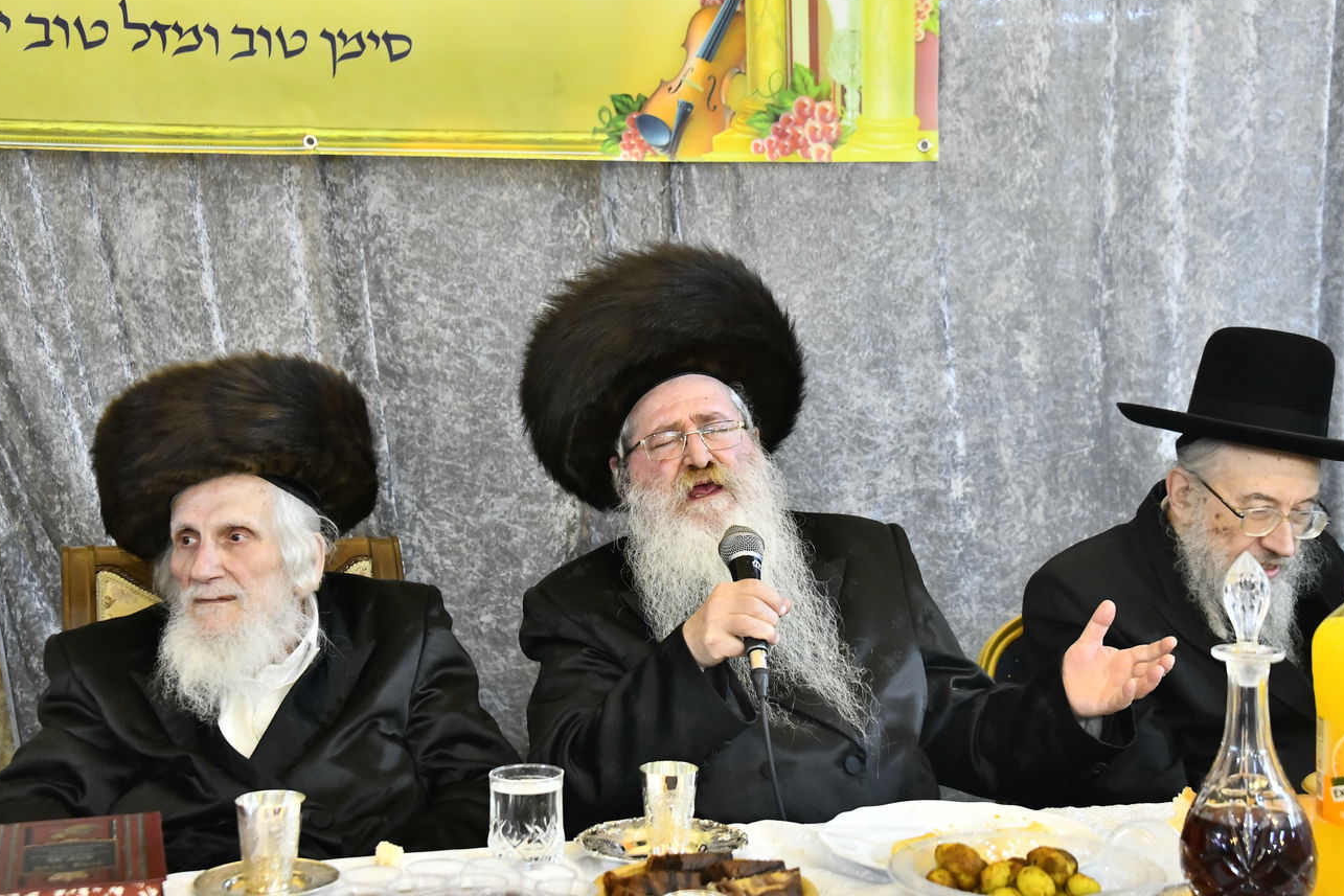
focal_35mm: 61
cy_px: 439
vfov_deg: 22.3
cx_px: 716
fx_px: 2277
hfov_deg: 32.9
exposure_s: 1/125
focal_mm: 56
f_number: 5.6
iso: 4000
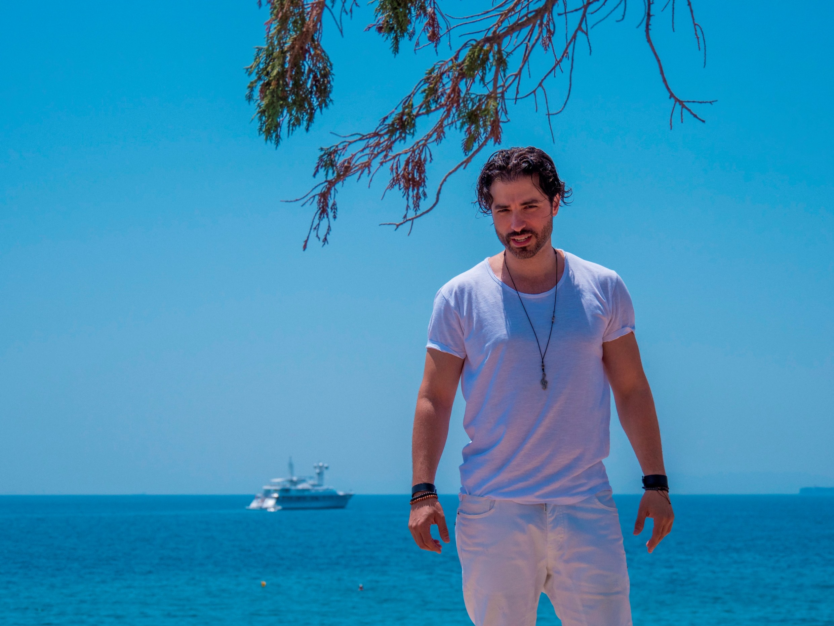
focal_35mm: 80
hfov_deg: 24.4
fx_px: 1928
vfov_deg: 18.4
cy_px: 313
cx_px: 417
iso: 200
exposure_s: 1/2000
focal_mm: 40
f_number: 4.7
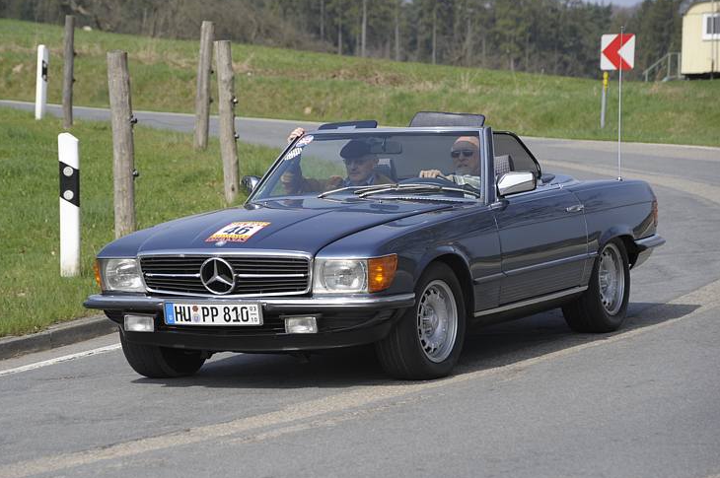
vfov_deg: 9.2
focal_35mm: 148
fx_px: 2957
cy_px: 248
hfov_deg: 13.9
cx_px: 326
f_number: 8
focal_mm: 135
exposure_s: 1/500
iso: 200
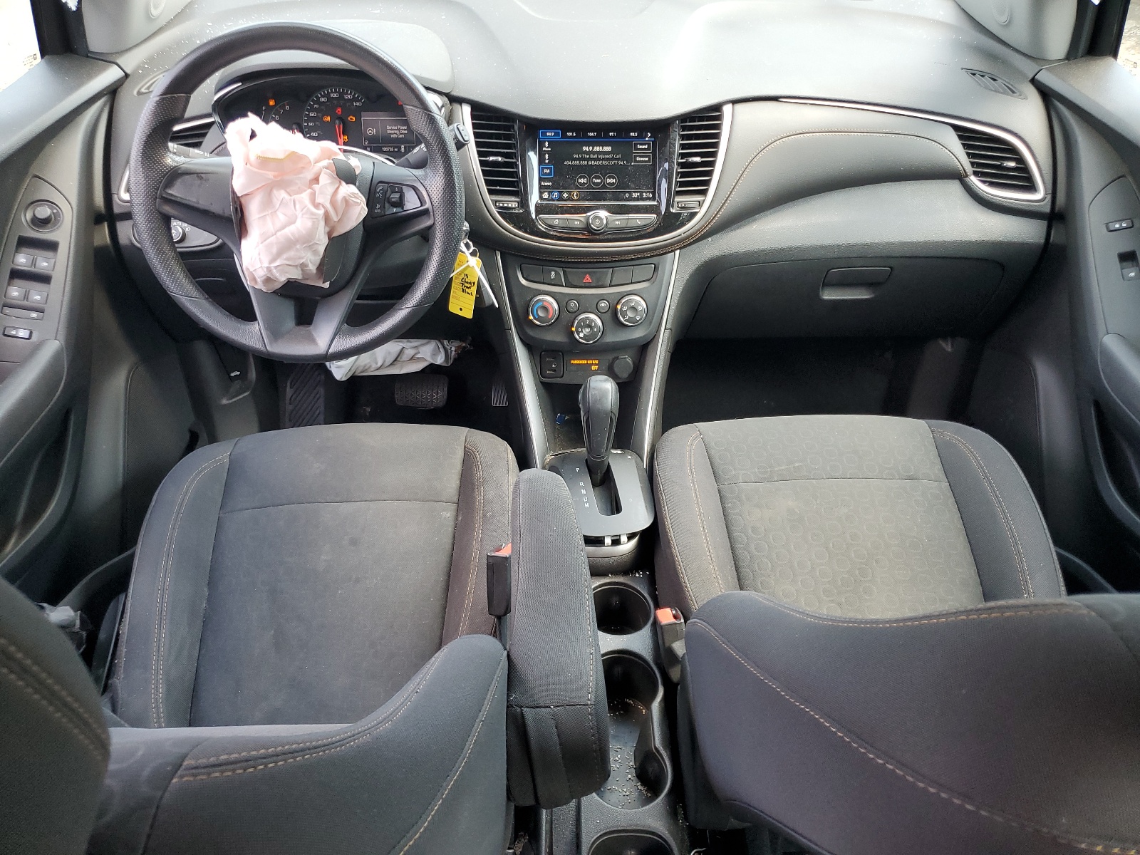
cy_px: 428
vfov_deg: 53.1
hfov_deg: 67.3
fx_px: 856
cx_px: 570
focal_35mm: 26
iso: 80
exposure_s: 1/120
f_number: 1.5
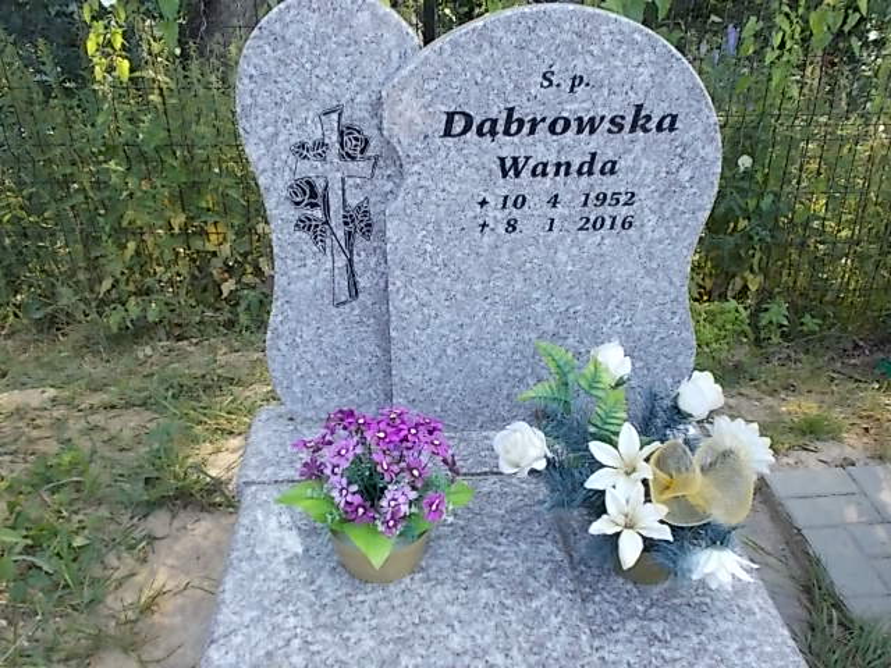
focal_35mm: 34
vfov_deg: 41.8
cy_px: 334
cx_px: 446
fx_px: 875
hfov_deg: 54.0
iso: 80
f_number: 3.6
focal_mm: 6
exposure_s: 1/60
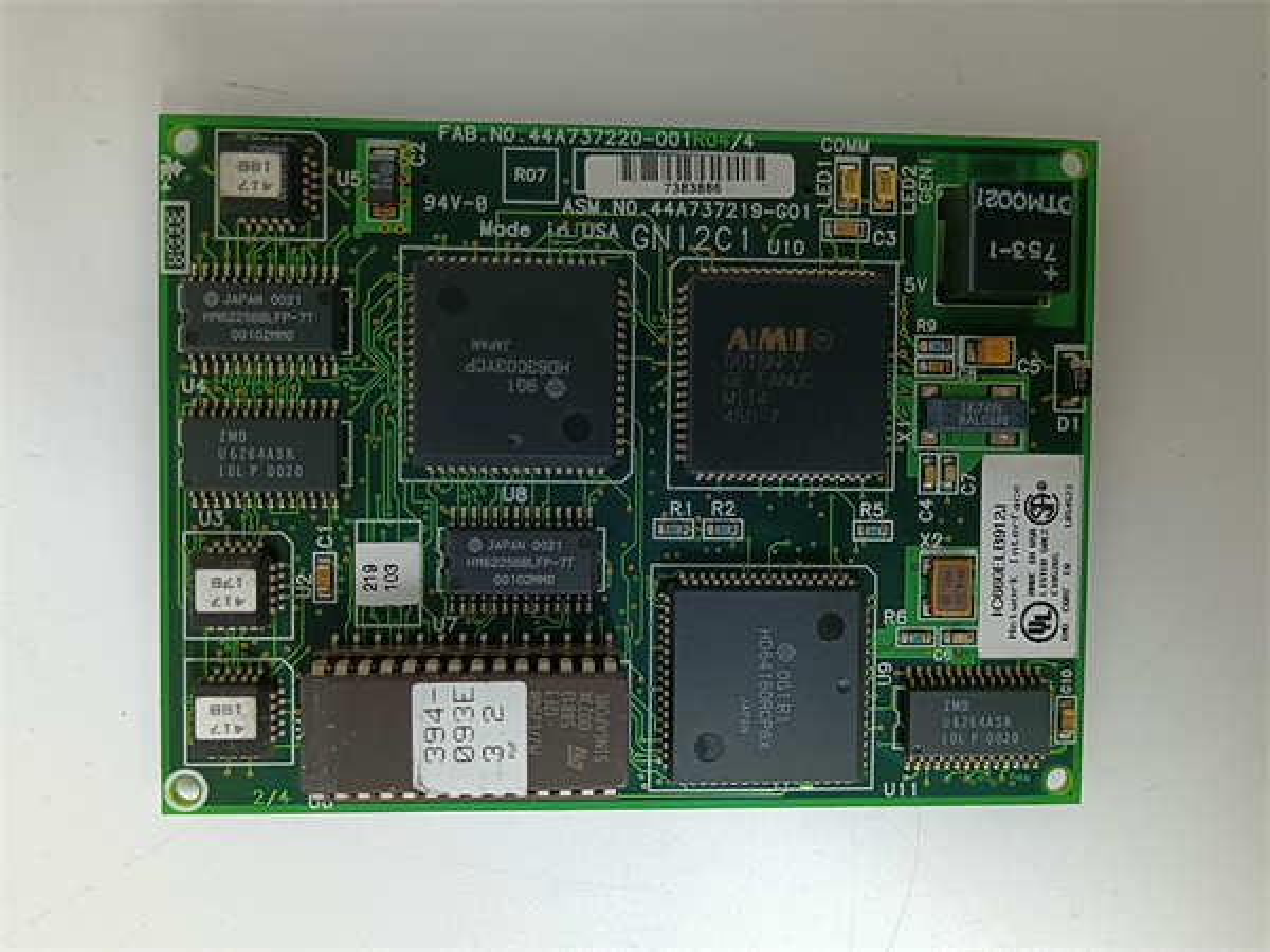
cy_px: 476
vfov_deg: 51.4
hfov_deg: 65.3
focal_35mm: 27
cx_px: 635
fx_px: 991
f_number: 1.9
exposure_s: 1/33.3
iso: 765
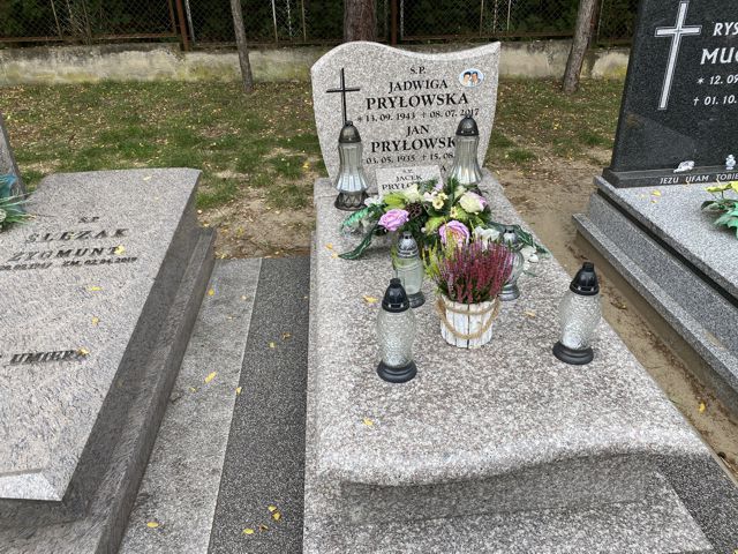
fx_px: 554
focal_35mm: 26
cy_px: 277
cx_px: 369
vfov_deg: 53.1
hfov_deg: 67.3
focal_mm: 4.25
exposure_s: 1/673
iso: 32
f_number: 1.8
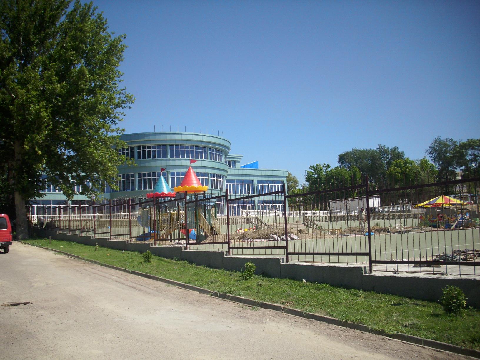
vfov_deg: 45.4
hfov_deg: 58.4
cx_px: 240
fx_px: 430
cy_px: 180
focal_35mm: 31
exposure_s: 1/419
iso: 50
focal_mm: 6.2
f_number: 5.6
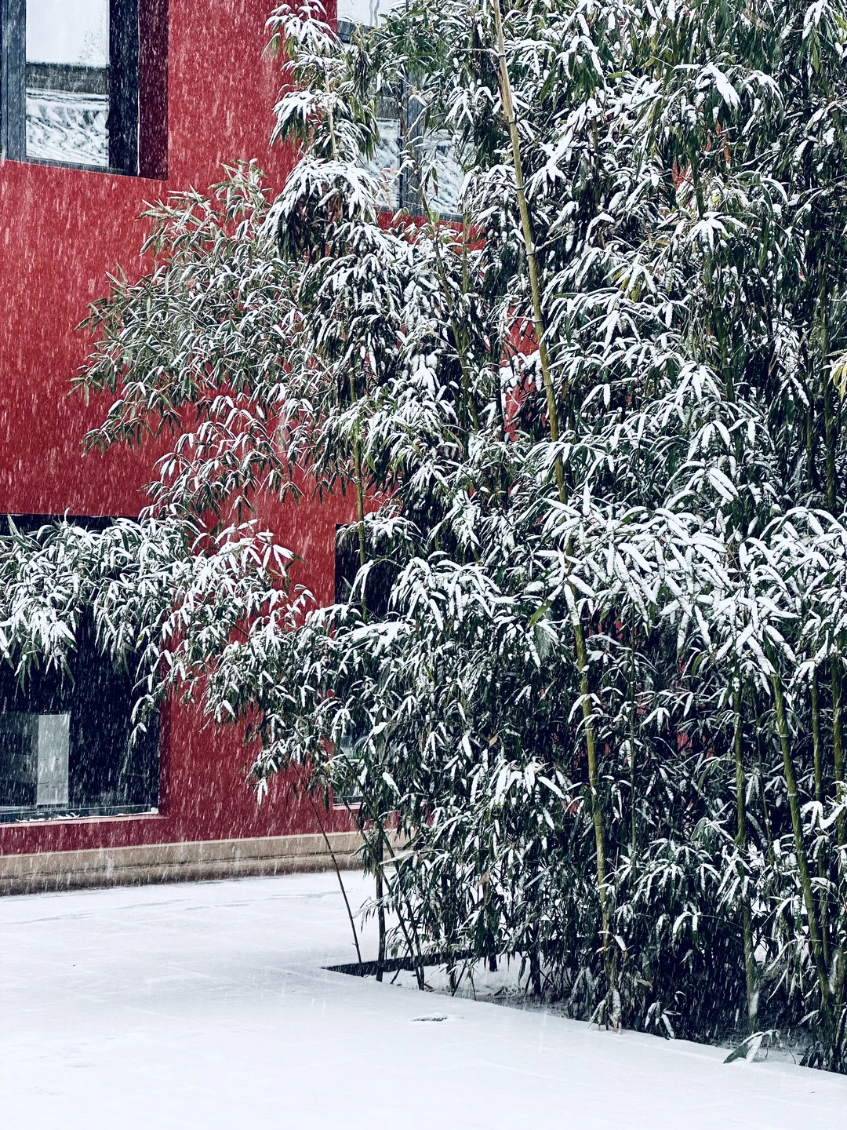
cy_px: 565
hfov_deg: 19.1
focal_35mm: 77
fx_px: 2512
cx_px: 424
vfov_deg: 25.3
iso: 80
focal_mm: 9
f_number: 2.8
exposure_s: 1/99
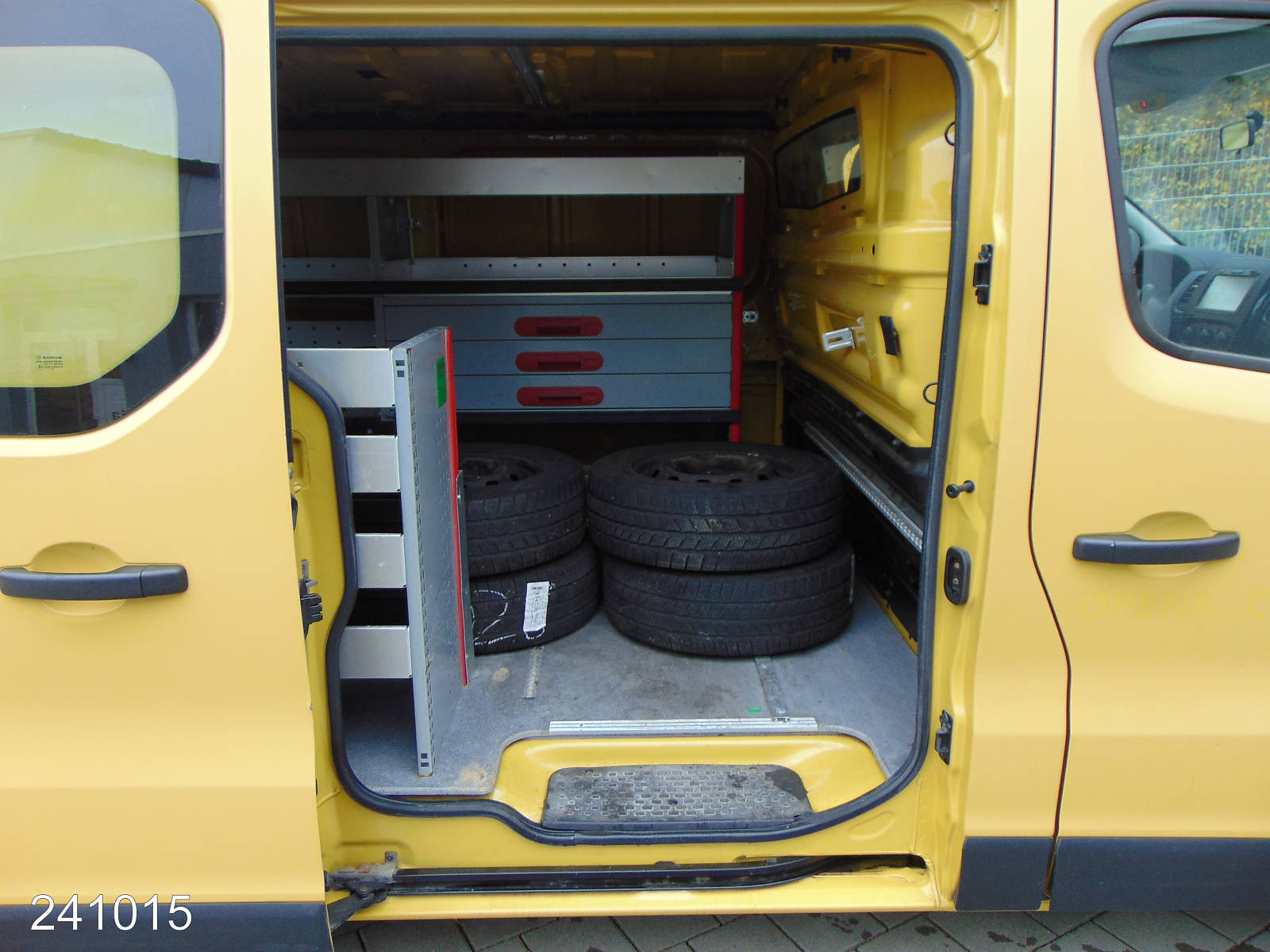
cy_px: 476
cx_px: 635
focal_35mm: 25
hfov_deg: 69.4
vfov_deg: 54.9
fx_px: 917
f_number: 3
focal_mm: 4.5
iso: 80
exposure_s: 1/60
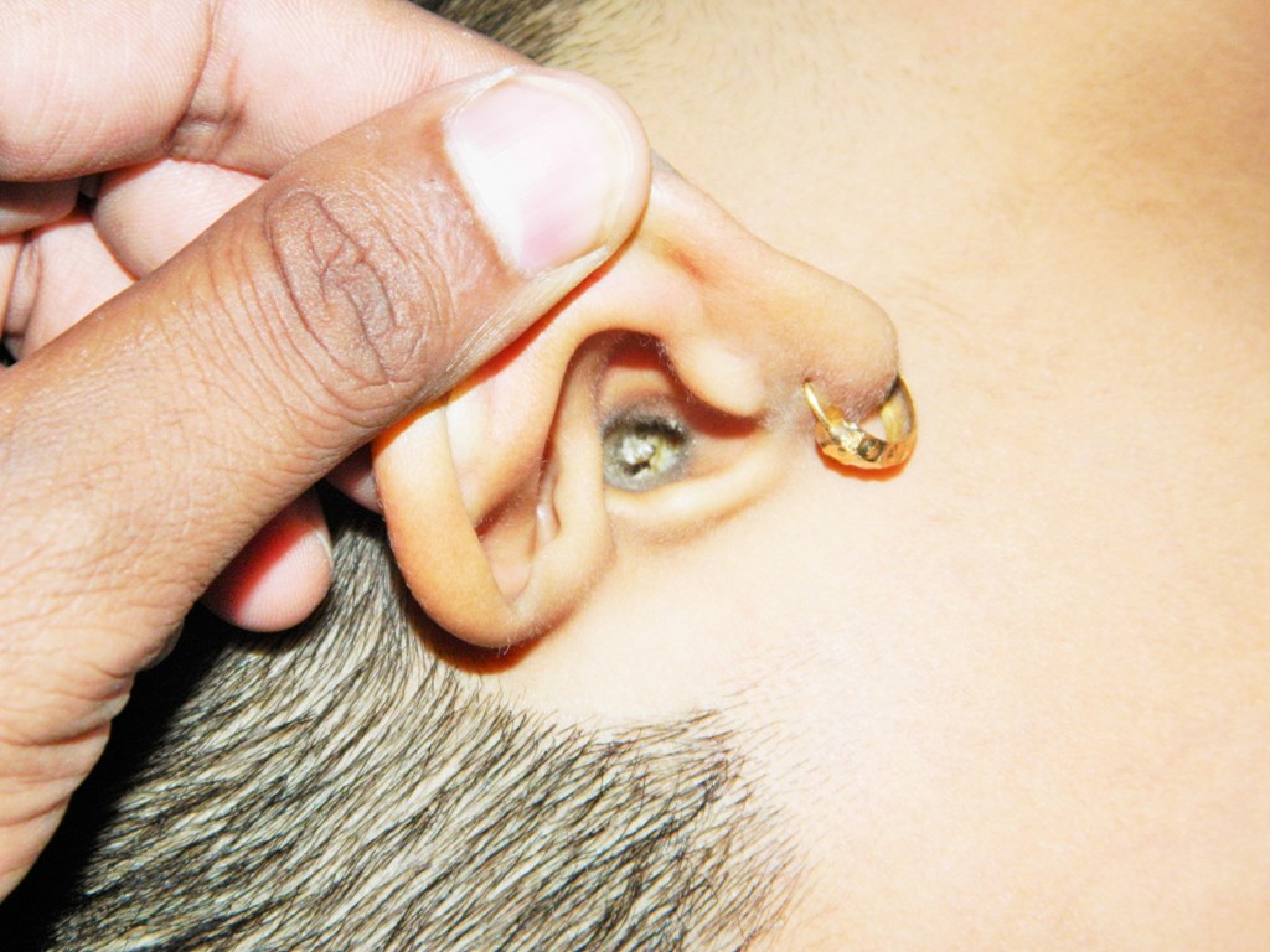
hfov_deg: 19.1
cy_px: 476
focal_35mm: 103
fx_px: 3779
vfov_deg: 14.4
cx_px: 635
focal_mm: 18.6
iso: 200
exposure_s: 1/30
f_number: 4.5
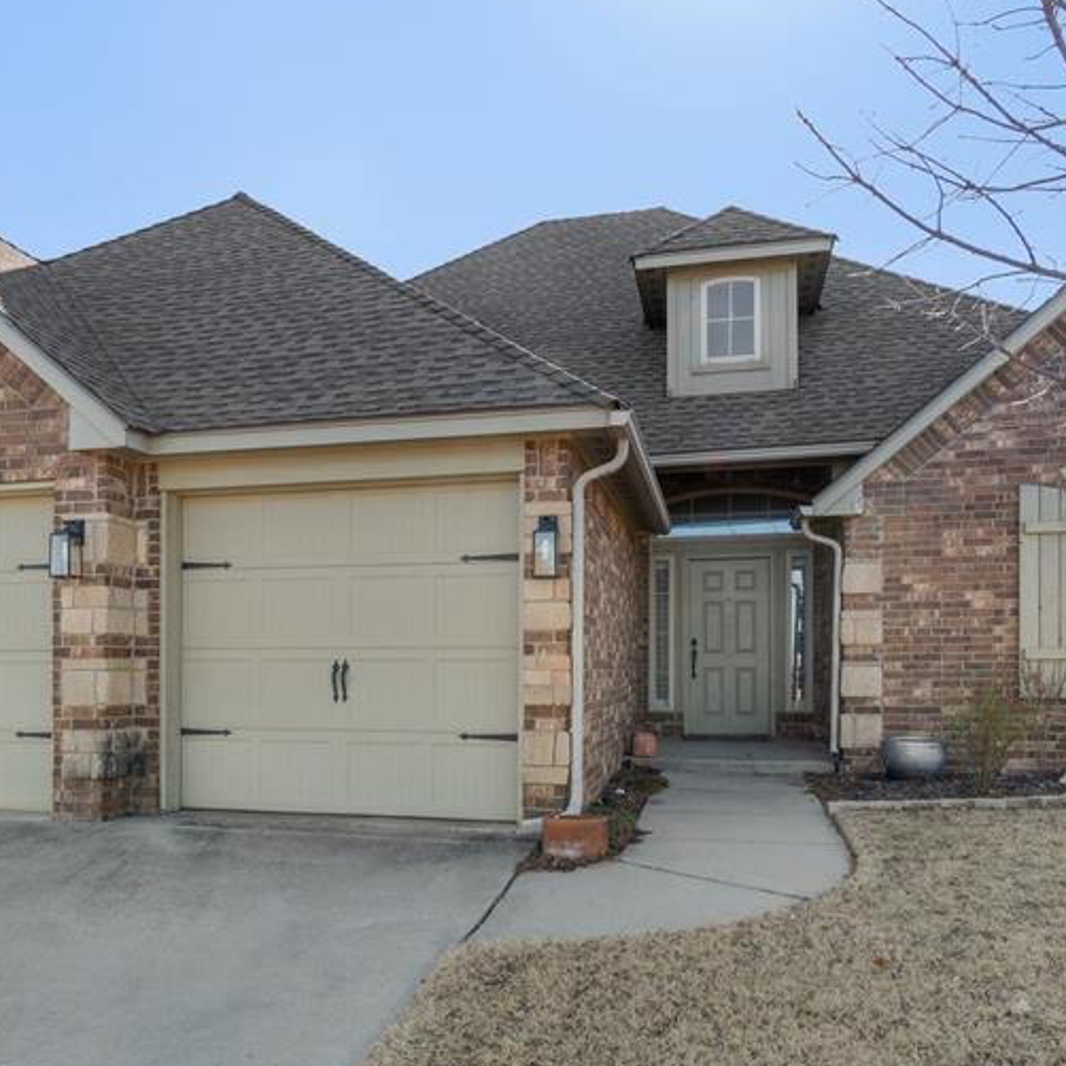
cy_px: 459
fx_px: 906
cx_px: 464
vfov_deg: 60.7
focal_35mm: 26
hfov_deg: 60.7
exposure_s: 1/500
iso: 100
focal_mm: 10
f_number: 8
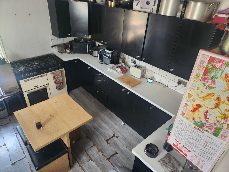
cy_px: 86
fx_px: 152
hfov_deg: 73.9
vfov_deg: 58.9
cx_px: 114
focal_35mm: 23
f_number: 1.8
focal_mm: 5.4
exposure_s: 1/100
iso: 640
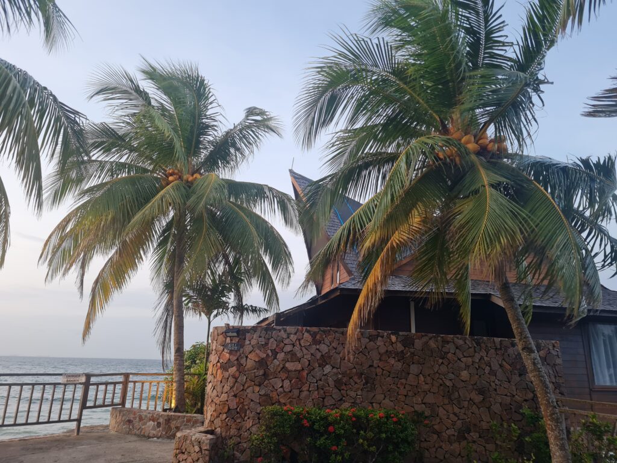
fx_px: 463
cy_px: 232
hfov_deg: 67.3
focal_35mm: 26
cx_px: 308
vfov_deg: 53.1
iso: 64
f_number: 1.8
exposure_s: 1/100
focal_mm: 5.4
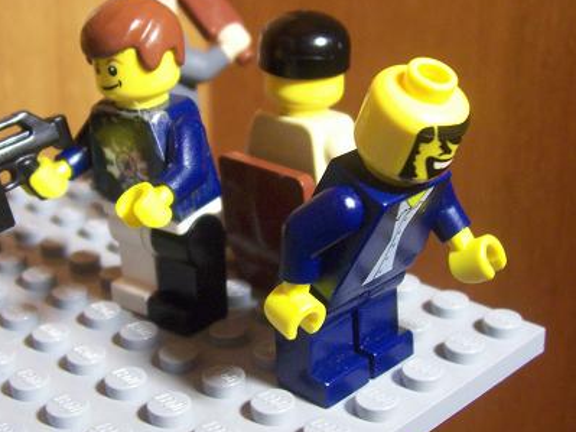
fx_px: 981
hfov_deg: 32.6
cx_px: 235
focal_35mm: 59
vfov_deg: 24.8
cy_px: 197
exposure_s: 1/26.3
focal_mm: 5.6
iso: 160
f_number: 2.7
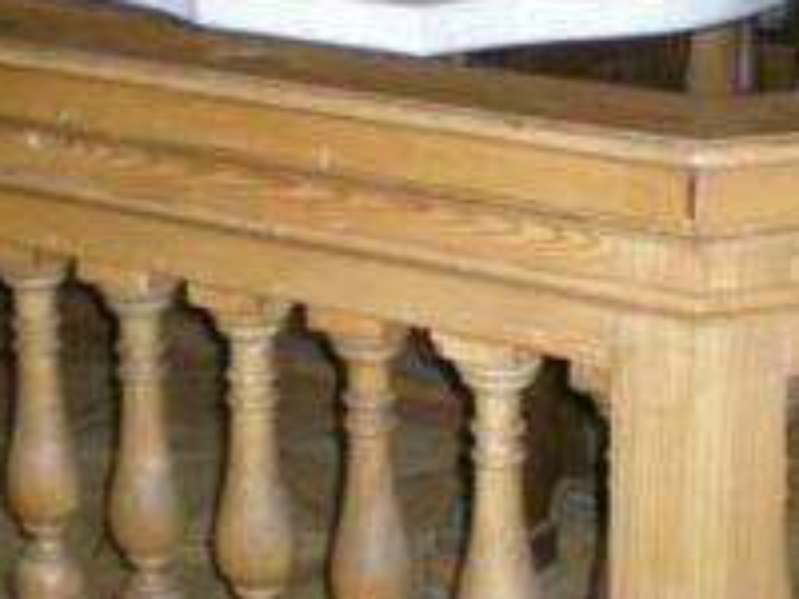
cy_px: 94
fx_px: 2193
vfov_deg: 15.4
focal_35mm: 95
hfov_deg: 20.6
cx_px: 543
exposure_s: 1/60
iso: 381
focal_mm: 6.3
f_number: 3.1
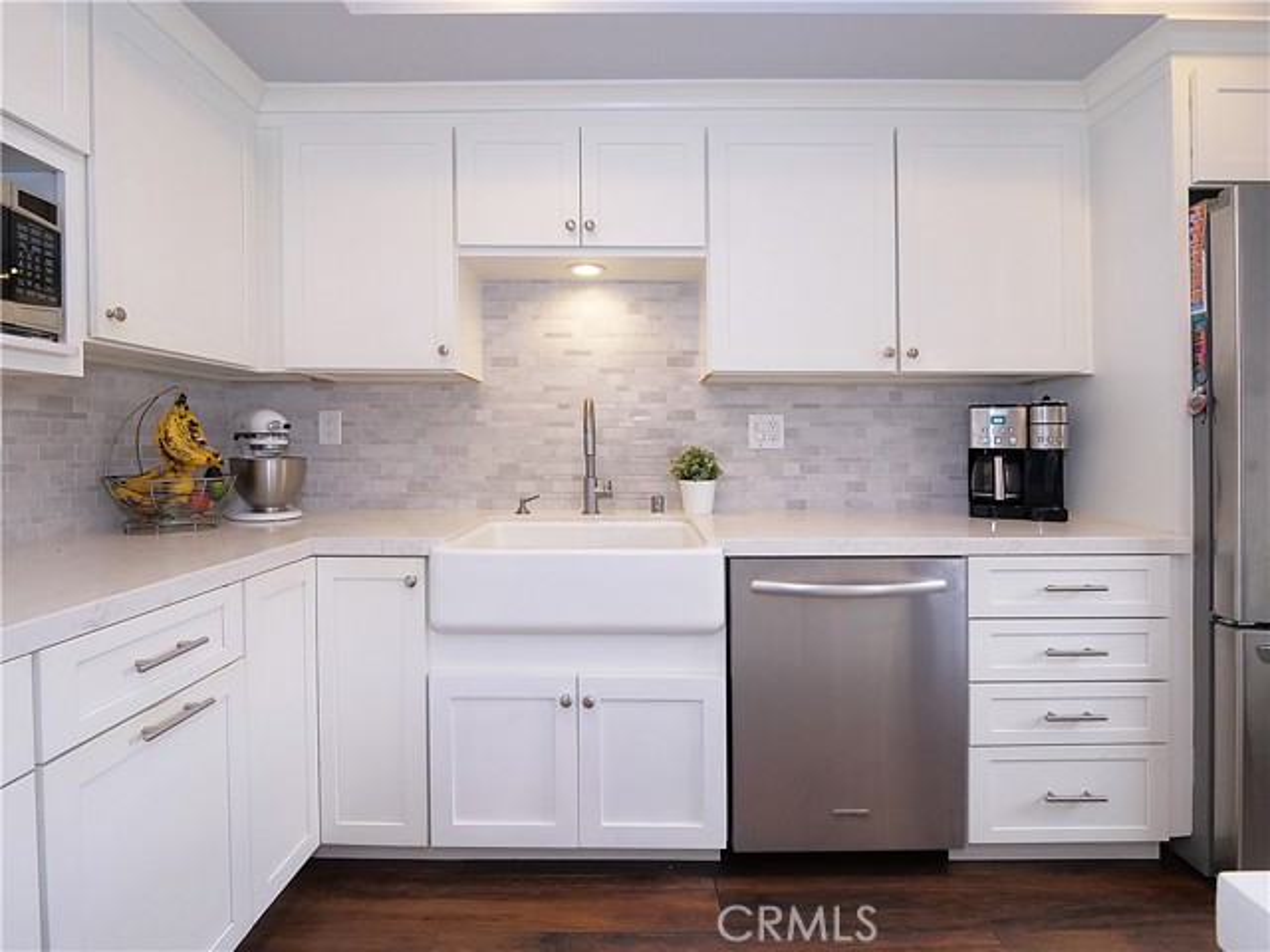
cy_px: 476
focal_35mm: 16
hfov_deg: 94.5
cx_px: 635
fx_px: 587
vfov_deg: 78.1
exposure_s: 1/125
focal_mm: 8
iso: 1250
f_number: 8
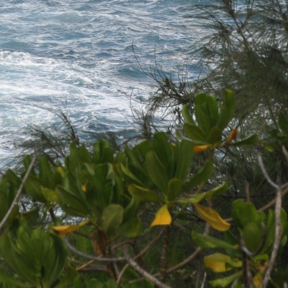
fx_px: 3532
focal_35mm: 375
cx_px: -23
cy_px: -130
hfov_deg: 4.7
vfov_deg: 4.6
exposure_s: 1/250
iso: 200
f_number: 8
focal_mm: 55
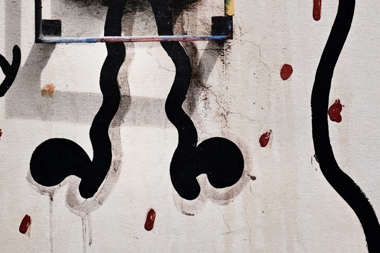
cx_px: 523
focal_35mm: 219
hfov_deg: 9.2
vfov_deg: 6.2
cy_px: -58
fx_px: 2311
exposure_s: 1/125
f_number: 5.6
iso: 640
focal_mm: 40
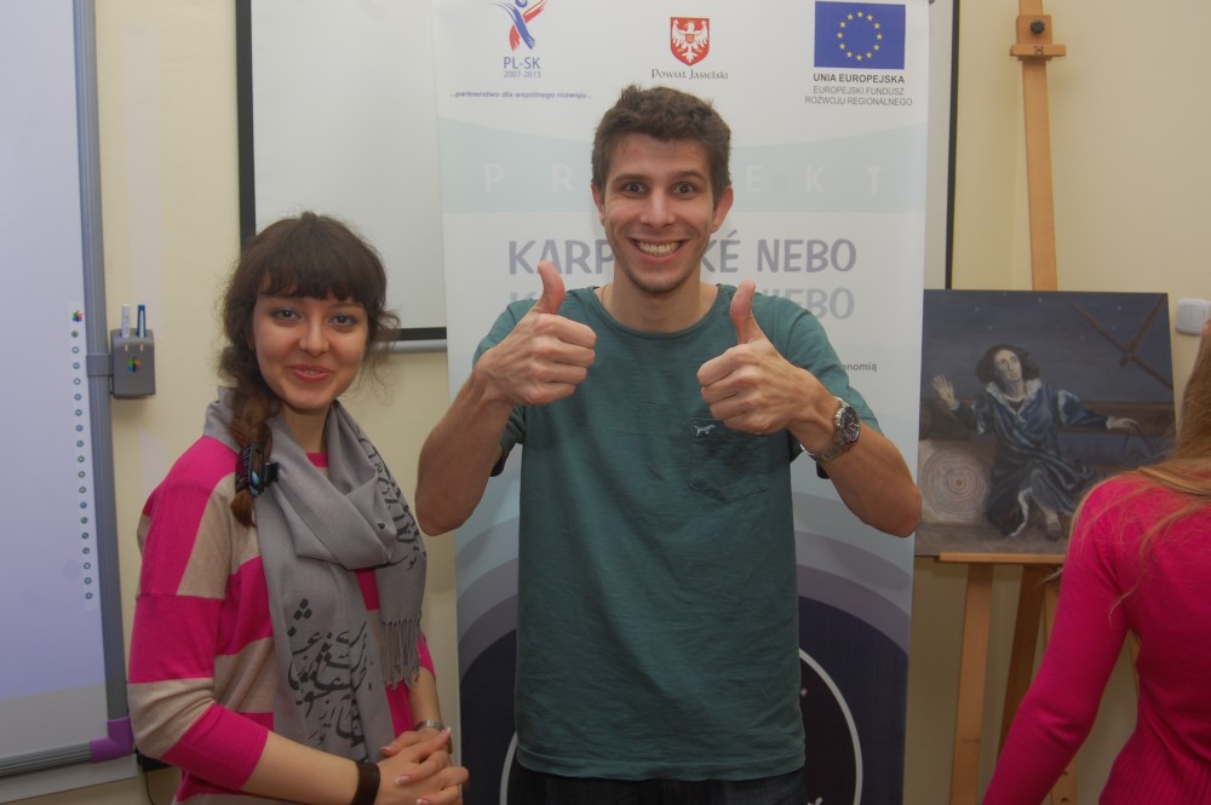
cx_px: 606
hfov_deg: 53.2
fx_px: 1210
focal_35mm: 36
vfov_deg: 36.8
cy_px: 402
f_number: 5.6
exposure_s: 1/60
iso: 200
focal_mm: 24
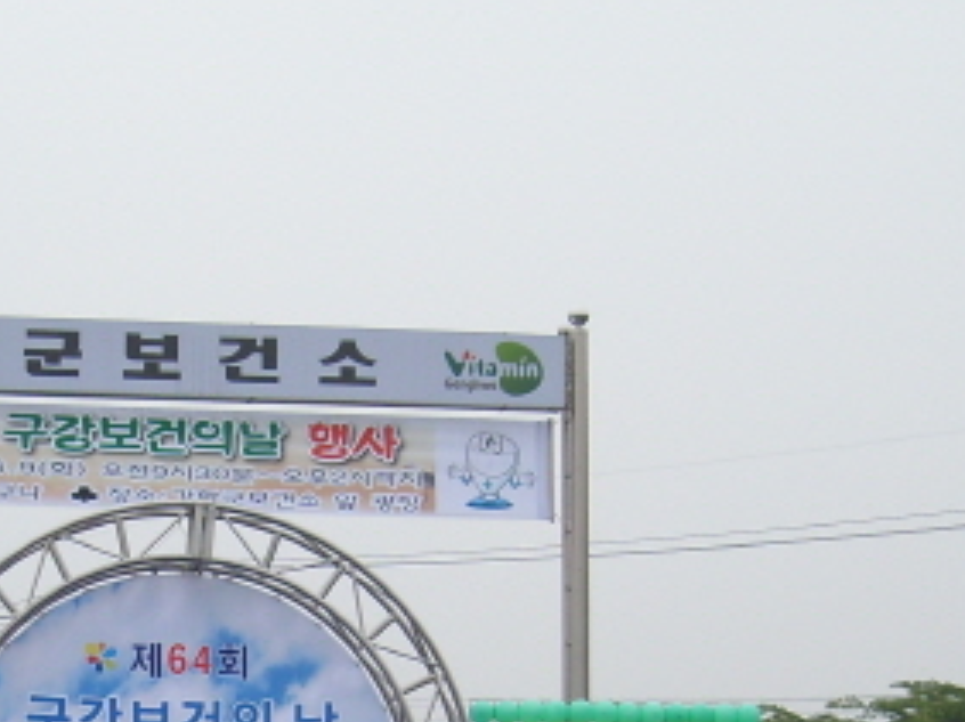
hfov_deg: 15.7
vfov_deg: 11.6
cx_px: 263
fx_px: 3482
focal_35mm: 125
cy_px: 845
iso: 50
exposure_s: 1/478
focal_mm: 7.43
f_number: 3.1
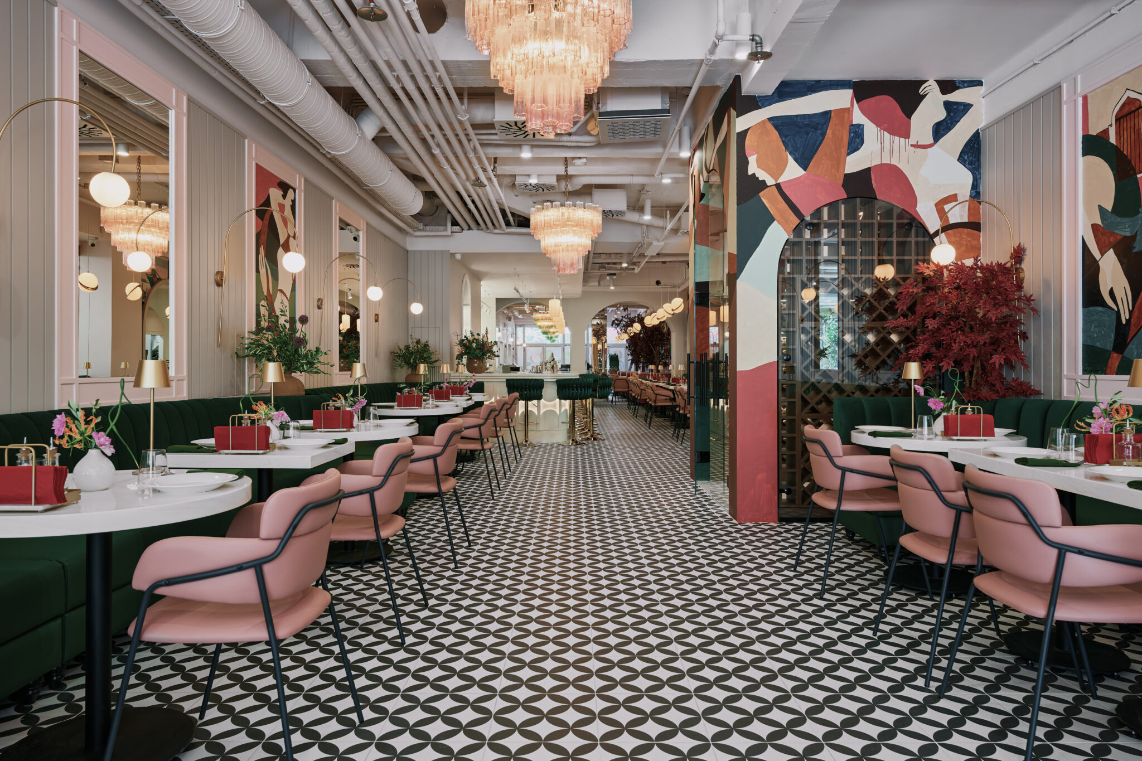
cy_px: 380
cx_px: 571
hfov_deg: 73.7
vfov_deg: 53.1
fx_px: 761
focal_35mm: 24
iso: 100
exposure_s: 1/1.25
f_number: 9
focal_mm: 24
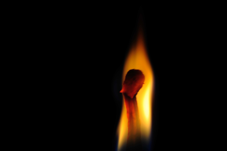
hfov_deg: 33.4
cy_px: 76
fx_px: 378
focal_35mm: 60
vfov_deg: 22.6
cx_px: 114
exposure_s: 1
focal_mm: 60
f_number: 22
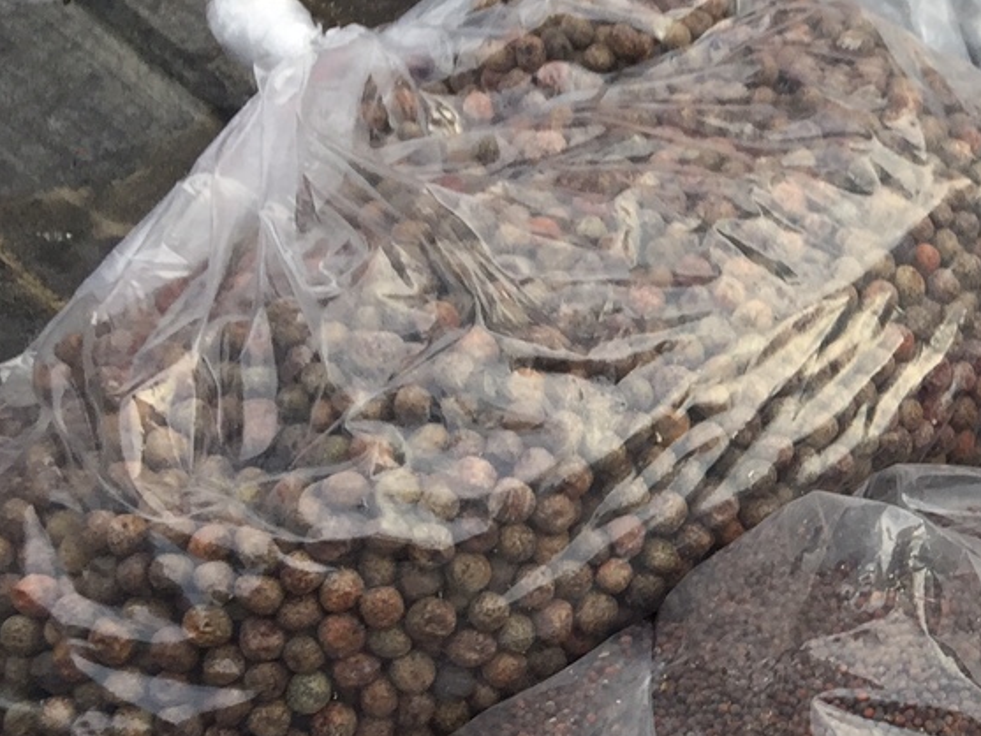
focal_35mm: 85
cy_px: 511
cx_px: 1363
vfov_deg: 17.3
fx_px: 2409
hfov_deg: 20.5
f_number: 2.2
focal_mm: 4.15
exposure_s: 1/151
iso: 32
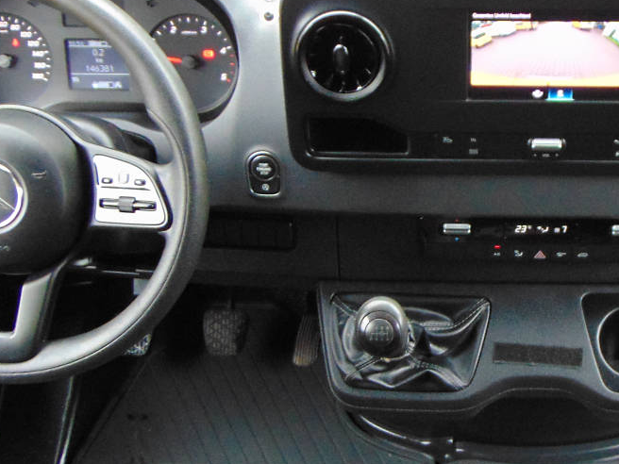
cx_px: 454
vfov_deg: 23.9
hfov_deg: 31.2
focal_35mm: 61
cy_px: 310
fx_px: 1091
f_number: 3
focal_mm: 4.5
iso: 320
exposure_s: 1/30
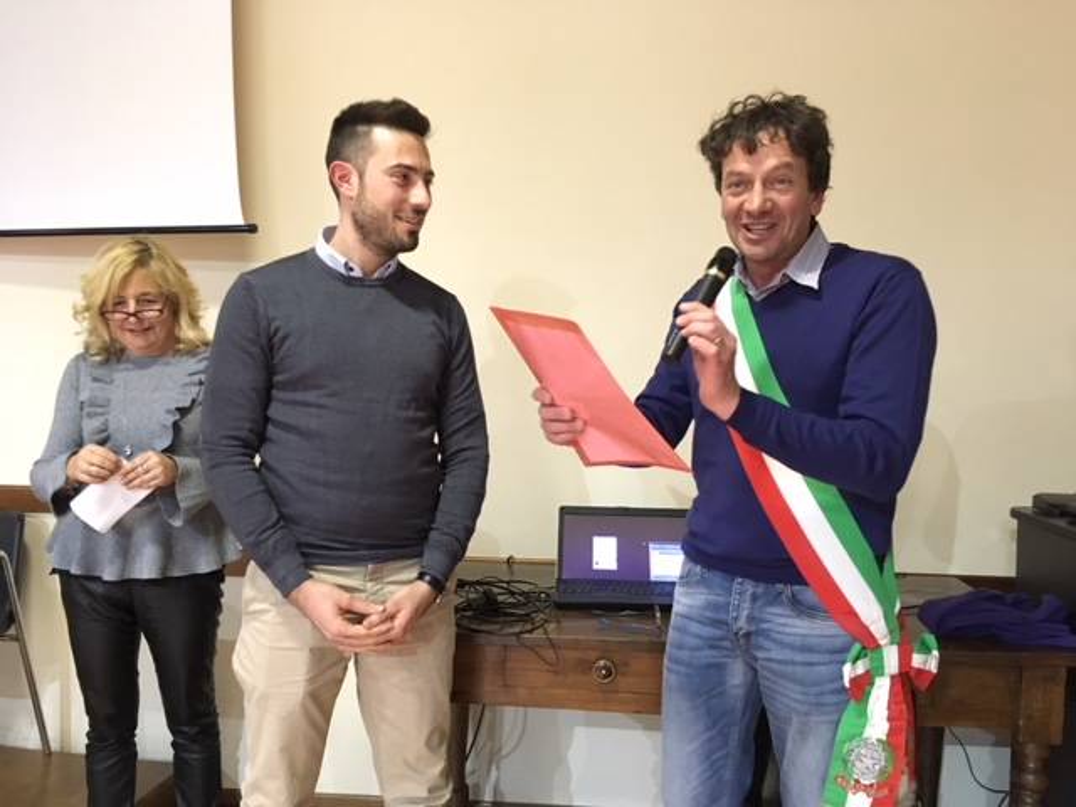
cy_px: 404
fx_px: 901
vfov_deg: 48.2
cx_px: 538
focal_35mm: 29
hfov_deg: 61.7
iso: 400
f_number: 2.2
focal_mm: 4.15
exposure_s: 1/17
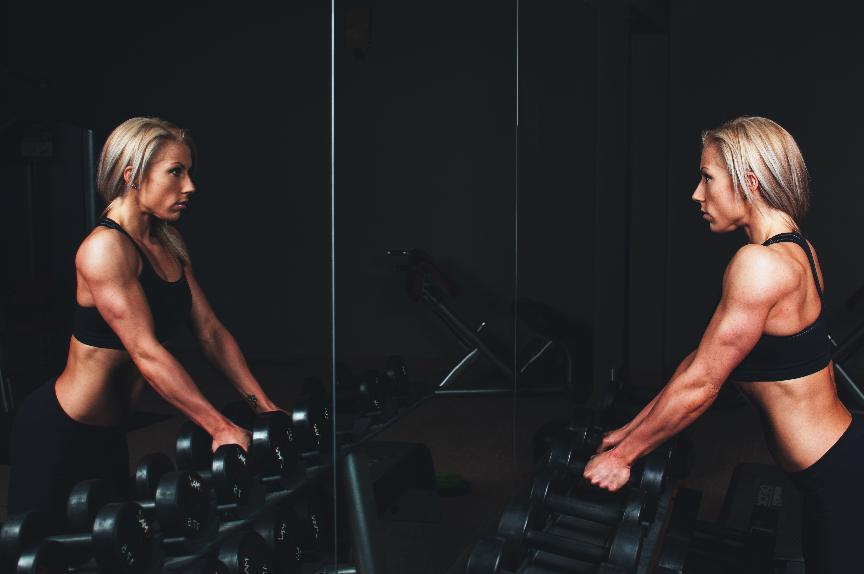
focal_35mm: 52
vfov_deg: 25.7
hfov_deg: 37.9
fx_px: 1258
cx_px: 432
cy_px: 287
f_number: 4
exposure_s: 1/80
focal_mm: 35
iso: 200
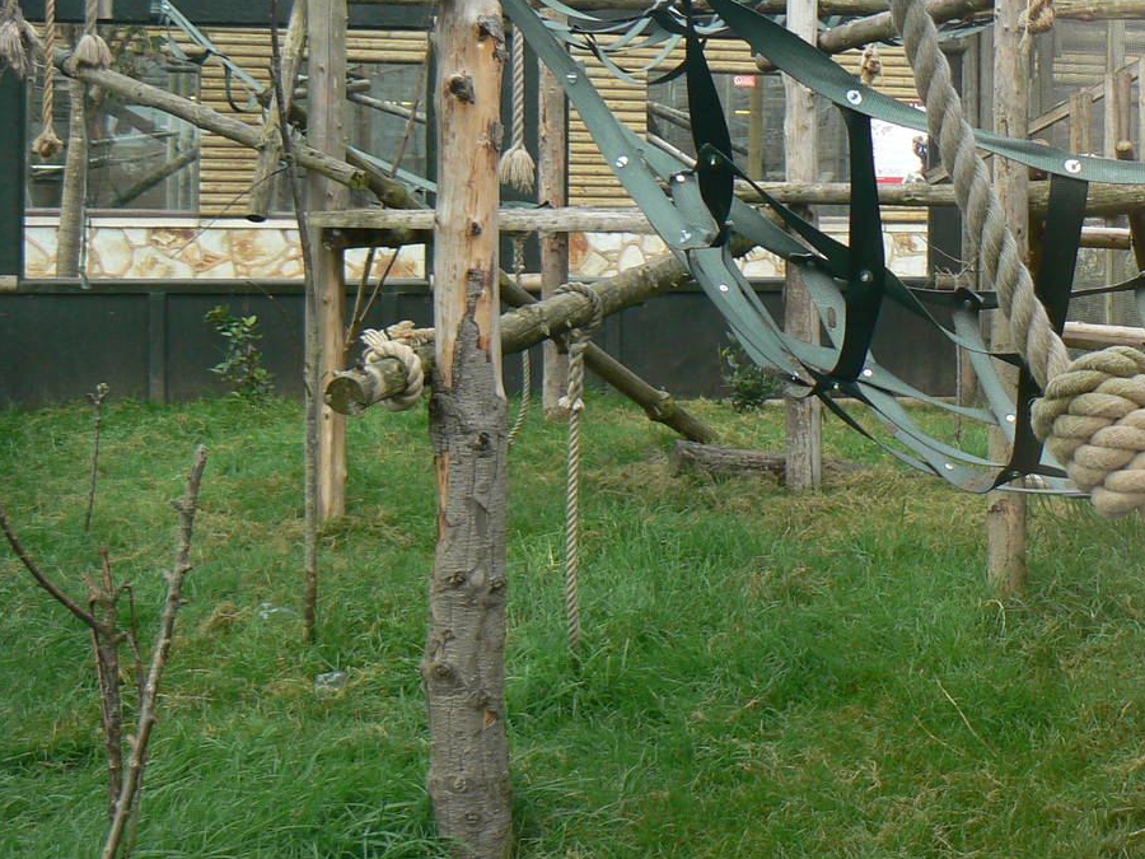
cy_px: 190
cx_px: 812
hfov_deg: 29.9
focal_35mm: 64
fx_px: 2117
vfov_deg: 22.7
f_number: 4
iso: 80
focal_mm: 6
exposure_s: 1/100
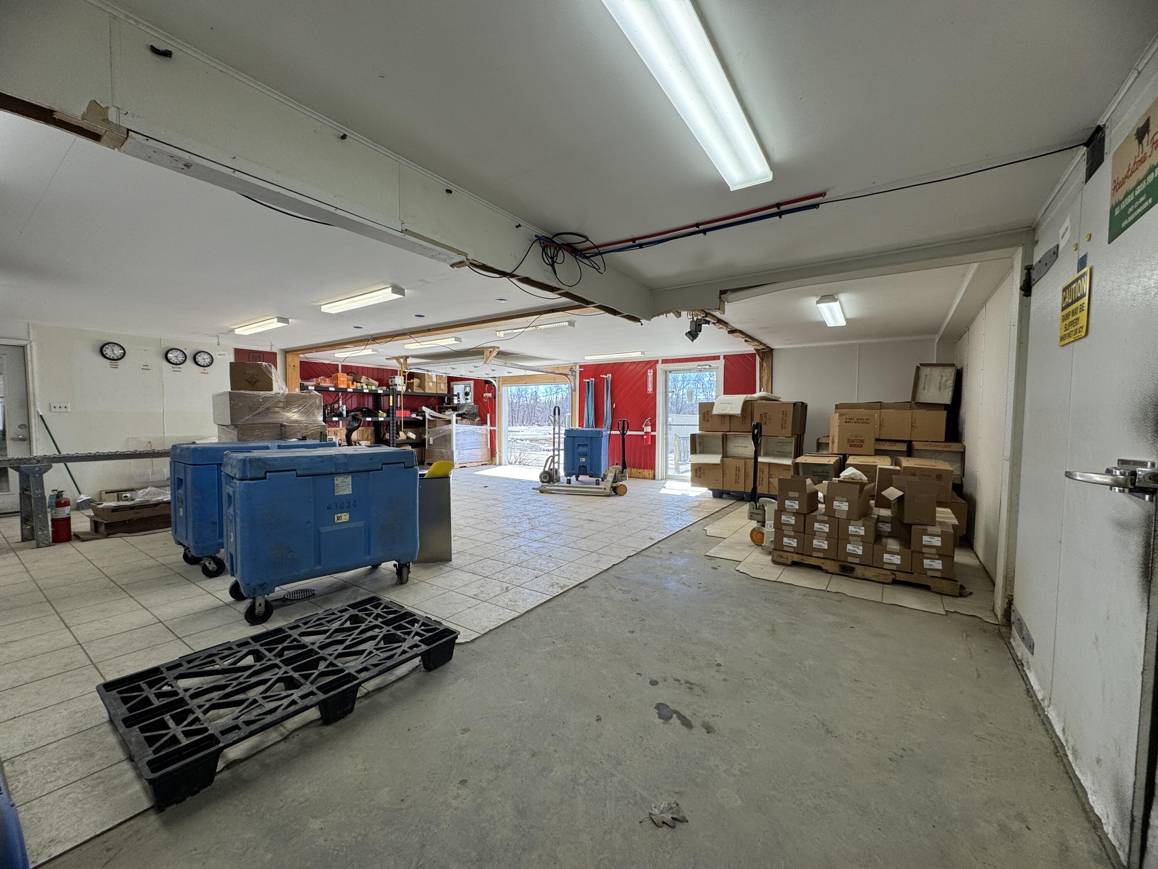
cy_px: 434
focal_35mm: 14
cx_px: 579
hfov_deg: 102.1
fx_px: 468
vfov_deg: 85.7
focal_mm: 2.22
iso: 40
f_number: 2.2
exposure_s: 1/161
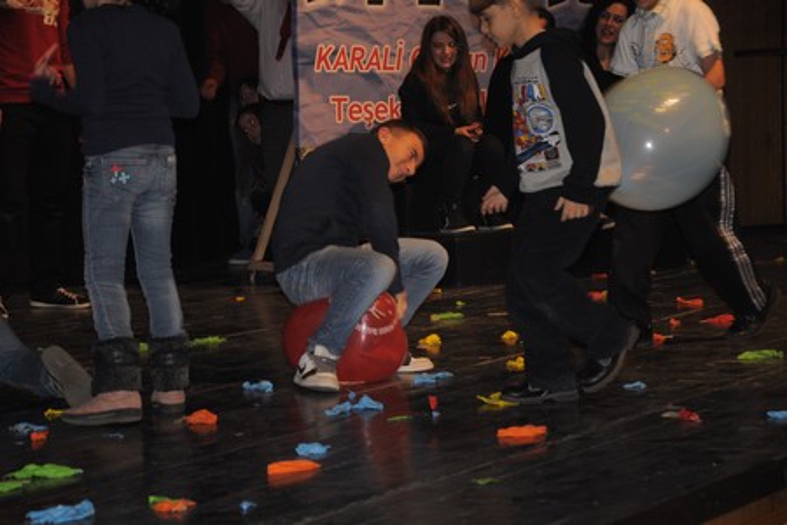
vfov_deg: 12.2
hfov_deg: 18.2
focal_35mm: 112
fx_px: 2459
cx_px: 394
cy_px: 262
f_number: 5.3
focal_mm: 75
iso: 400
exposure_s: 1/60
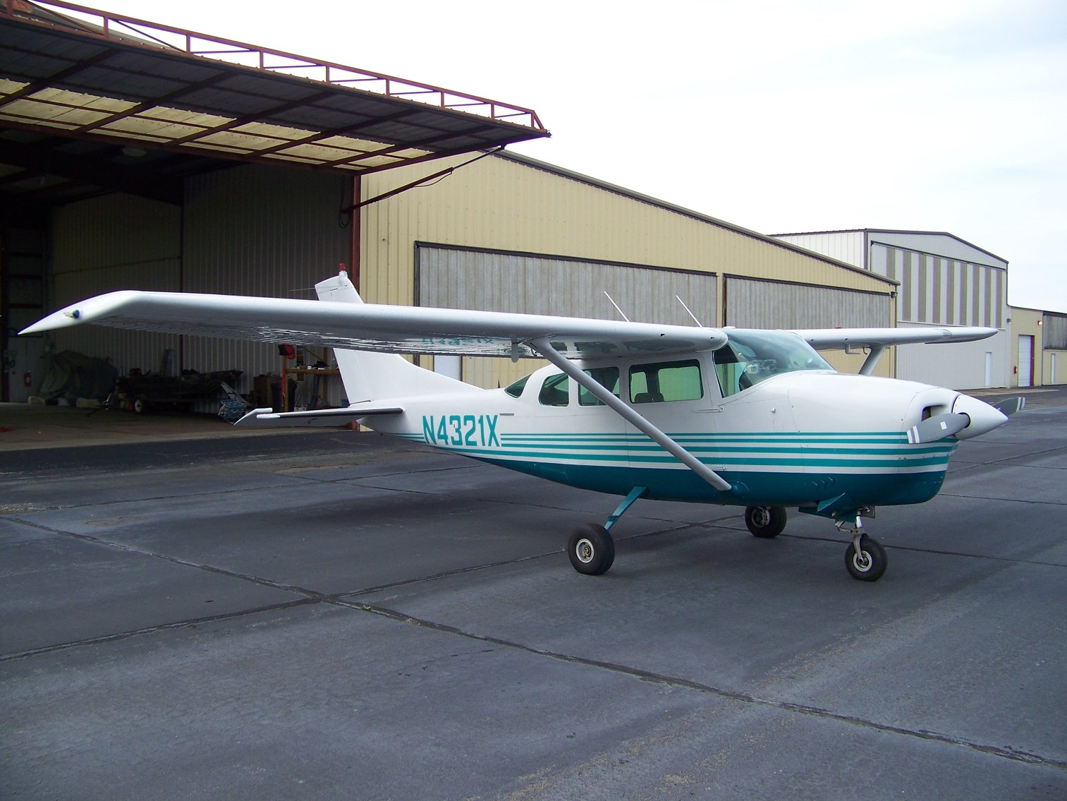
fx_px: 1110
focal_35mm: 36
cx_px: 534
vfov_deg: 39.7
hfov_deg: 51.4
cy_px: 400
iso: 64
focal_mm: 5.85
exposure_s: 1/400
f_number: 2.8
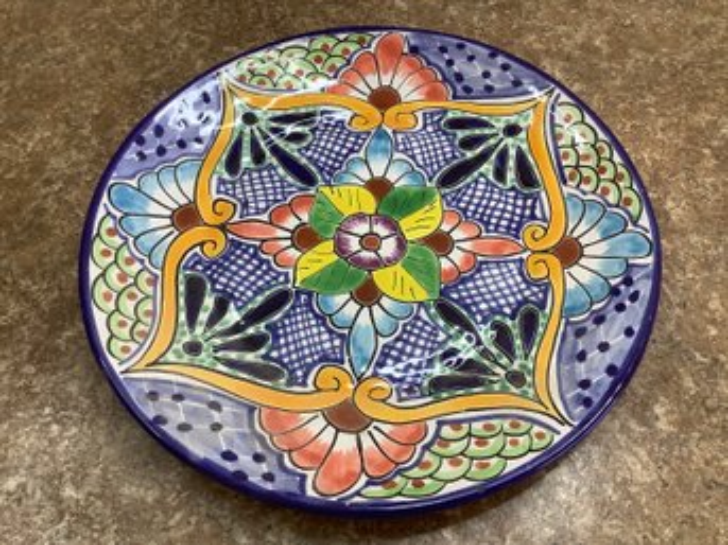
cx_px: 364
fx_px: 652
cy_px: 272
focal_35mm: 31
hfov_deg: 58.4
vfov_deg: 45.4
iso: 64
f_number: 2.4
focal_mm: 3.3
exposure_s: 1/100
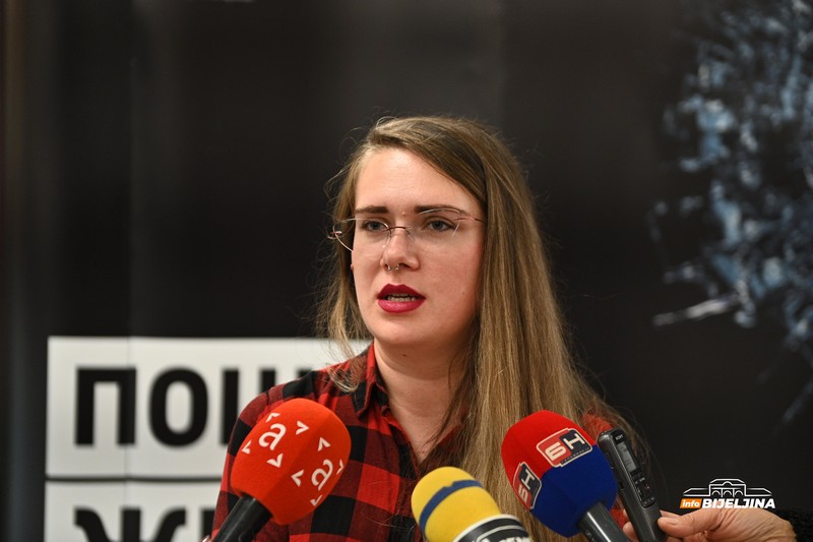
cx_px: 406
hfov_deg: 28.8
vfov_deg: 19.4
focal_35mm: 70
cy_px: 271
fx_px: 1580
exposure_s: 1/320
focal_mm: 70
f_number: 2.8
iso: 1250
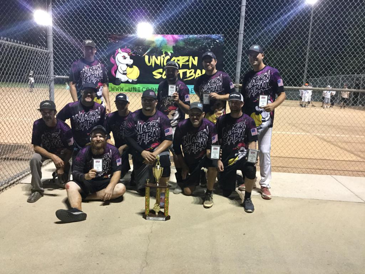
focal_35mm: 31
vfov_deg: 45.4
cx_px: 182
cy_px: 137
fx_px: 327
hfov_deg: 58.4
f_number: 2.4
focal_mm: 3.3
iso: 200
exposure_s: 1/24
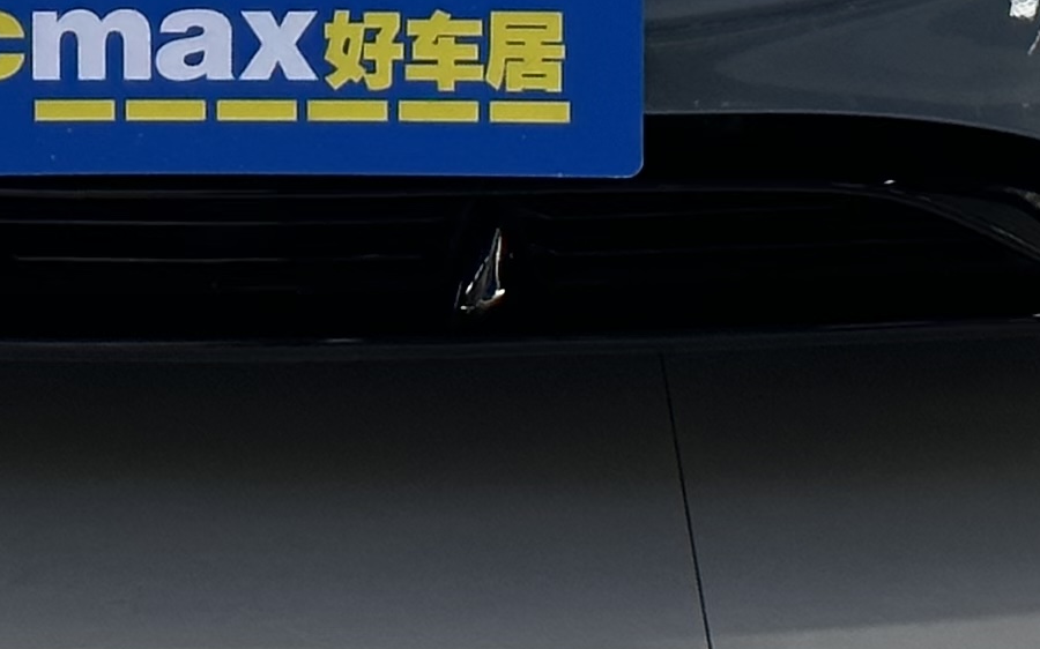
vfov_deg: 5.6
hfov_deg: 9.2
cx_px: 222
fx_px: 6461
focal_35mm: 228
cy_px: -768
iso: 80
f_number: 1.78
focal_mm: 6.86
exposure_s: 1/116
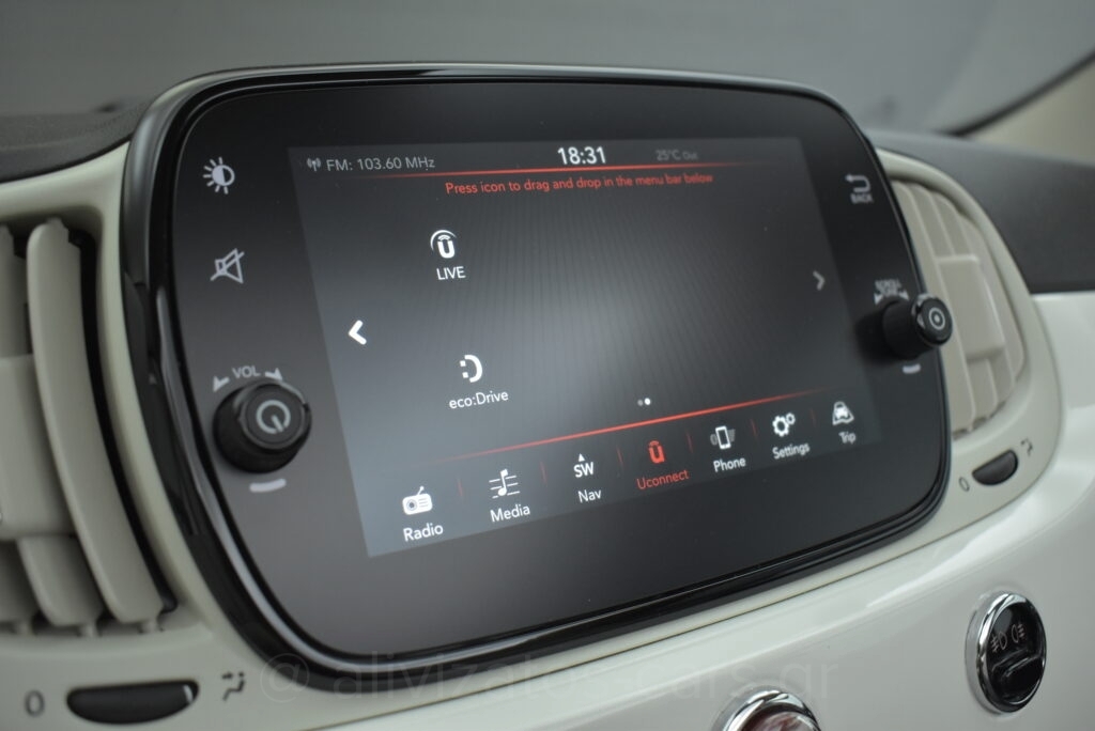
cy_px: 366
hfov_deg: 55.1
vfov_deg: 38.4
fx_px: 1050
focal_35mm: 34
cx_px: 548
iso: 1600
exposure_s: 1/250
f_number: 3.8
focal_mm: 23
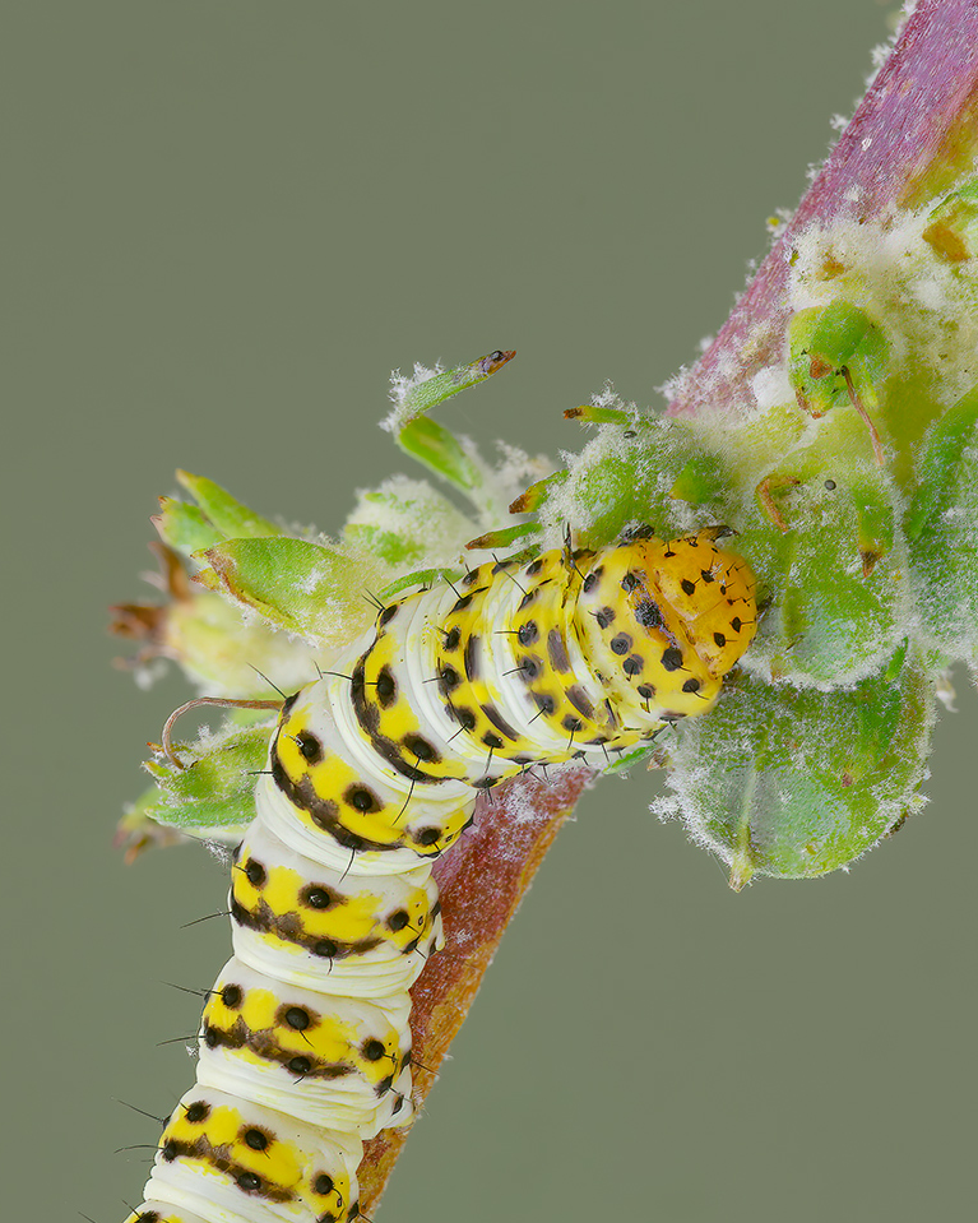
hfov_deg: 4.9
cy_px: 1005
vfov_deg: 6.1
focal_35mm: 317
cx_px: 307
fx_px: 11471
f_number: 14
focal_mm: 180
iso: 100
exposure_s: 1/8
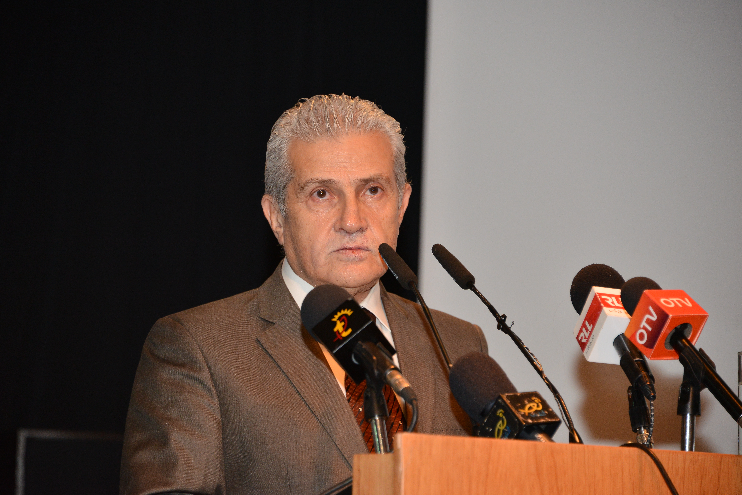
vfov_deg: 6.0
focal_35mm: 230
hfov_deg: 8.9
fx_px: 4742
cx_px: 371
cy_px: 248
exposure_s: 1/80
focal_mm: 230
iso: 1250
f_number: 5.6
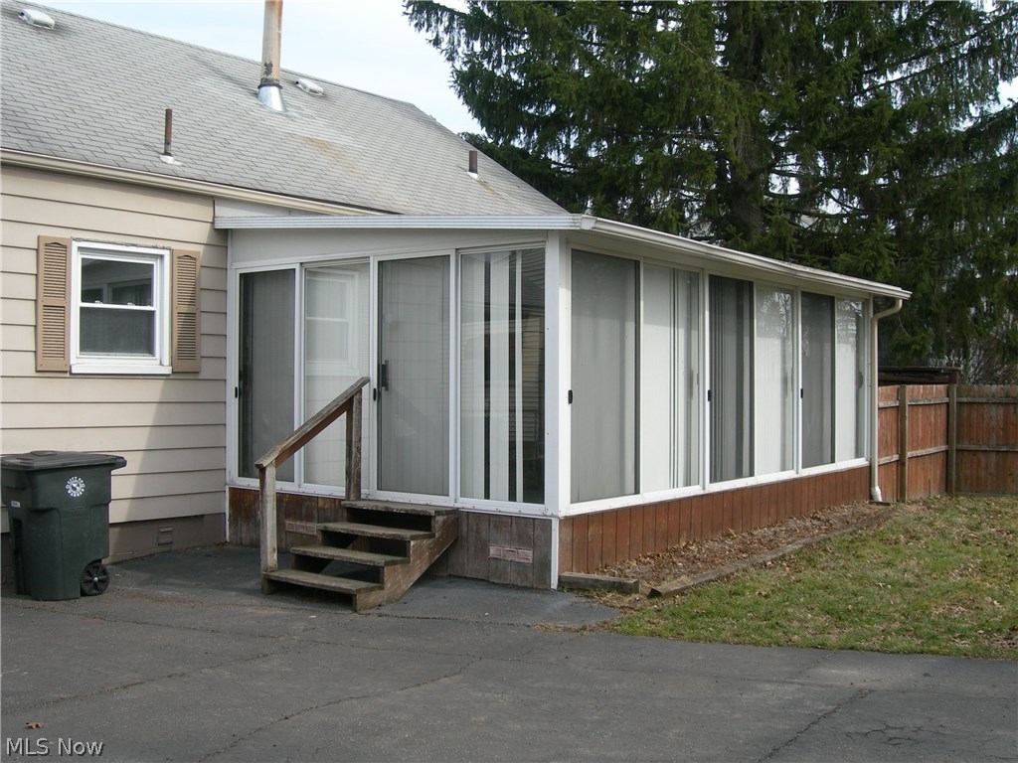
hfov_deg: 49.0
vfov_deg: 37.7
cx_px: 509
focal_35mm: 38
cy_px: 382
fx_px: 1118
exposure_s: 1/251
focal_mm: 7.8
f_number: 4.8
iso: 50
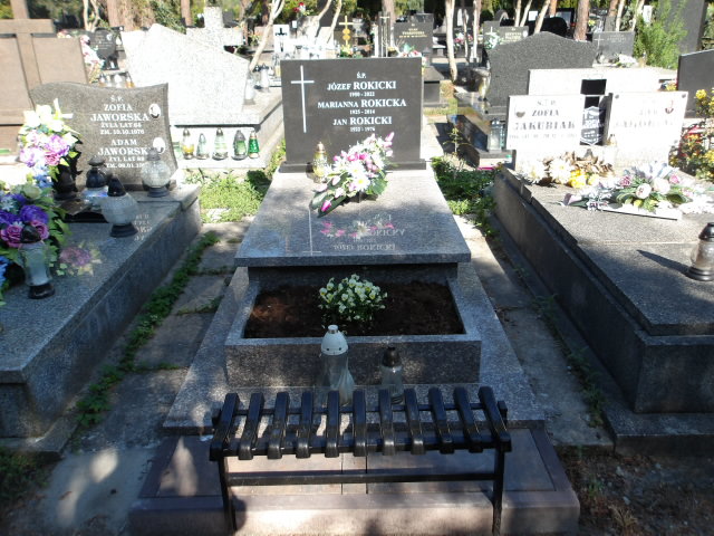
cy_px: 268
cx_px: 357
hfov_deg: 65.3
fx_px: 557
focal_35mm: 27
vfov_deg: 51.4
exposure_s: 1/447
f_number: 3
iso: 100
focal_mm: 4.9
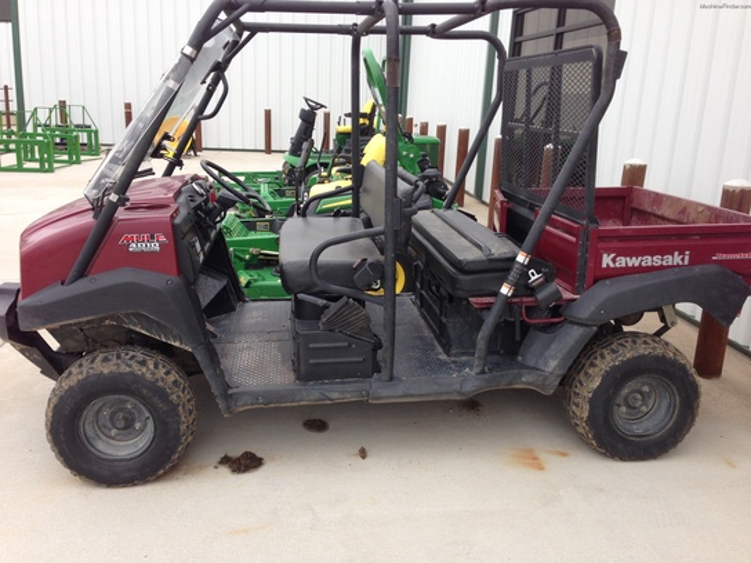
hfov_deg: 55.4
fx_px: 716
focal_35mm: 33
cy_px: 282
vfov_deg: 42.9
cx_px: 376
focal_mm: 4.12
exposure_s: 1/250
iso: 50
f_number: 2.4
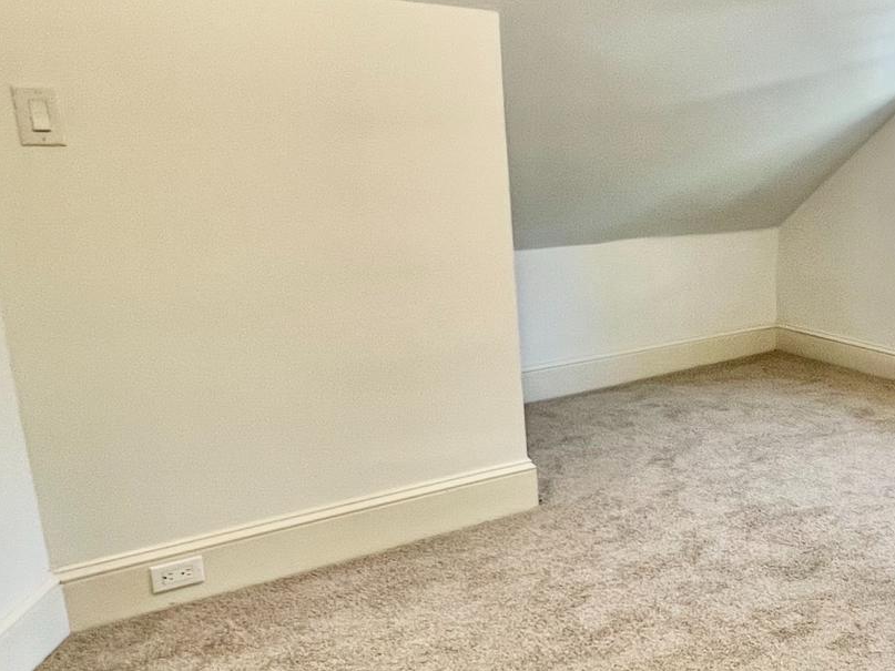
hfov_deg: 50.7
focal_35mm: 33
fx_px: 853
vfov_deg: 42.8
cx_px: 761
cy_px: 389
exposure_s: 1/120
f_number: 1.8
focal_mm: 1.57
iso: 200
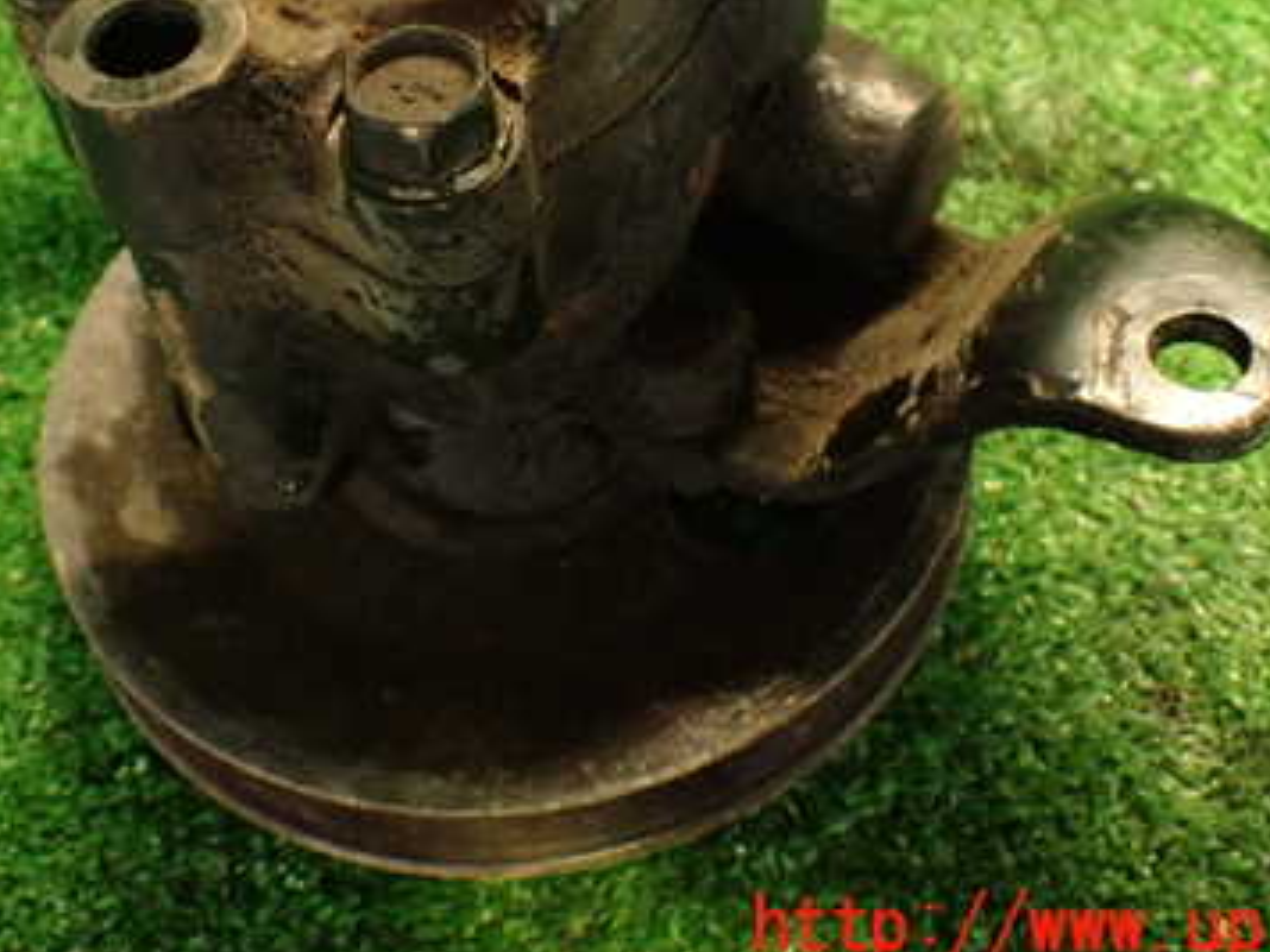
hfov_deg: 35.4
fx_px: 1981
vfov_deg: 26.5
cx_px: 489
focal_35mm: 54
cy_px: 171
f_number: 2.4
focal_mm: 5.79
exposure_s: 1/30
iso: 800
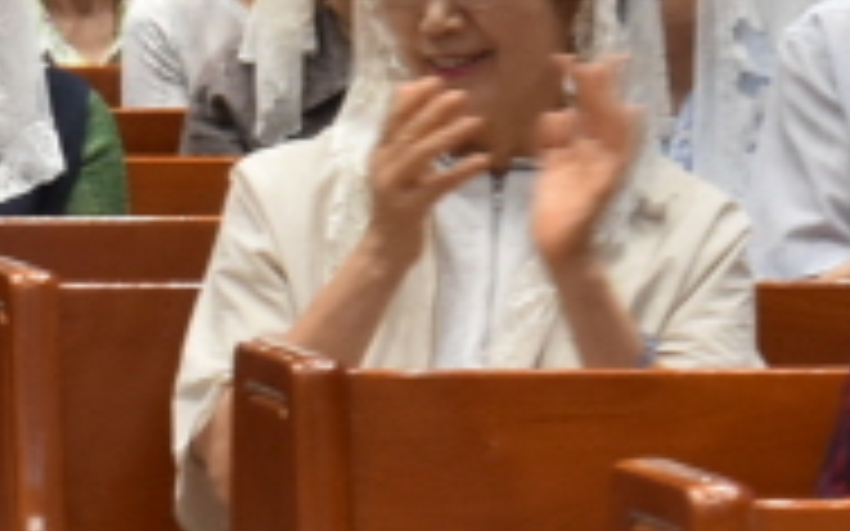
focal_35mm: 405
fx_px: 9379
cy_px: 616
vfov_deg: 3.2
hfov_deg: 5.1
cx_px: -648
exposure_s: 1/60
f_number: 5.6
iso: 1100
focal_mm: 50
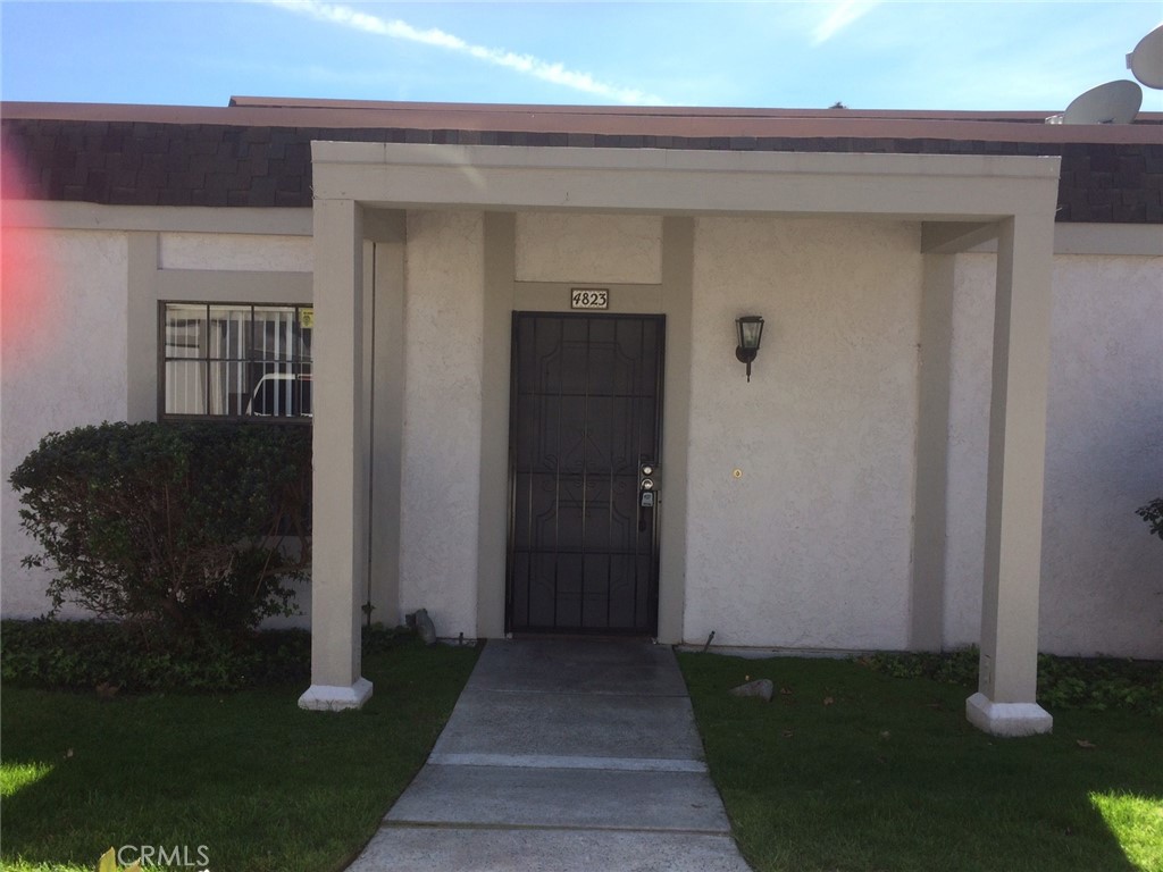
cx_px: 582
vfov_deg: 48.2
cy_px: 436
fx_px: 974
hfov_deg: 61.7
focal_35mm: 29
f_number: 2.2
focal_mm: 4.15
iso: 32
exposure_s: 1/1053
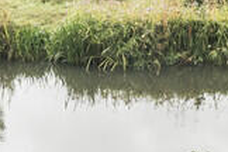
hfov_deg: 16.8
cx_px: 214
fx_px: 760
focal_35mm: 120
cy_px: -118
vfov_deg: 10.7
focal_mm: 13
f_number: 8
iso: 400
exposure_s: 1/200
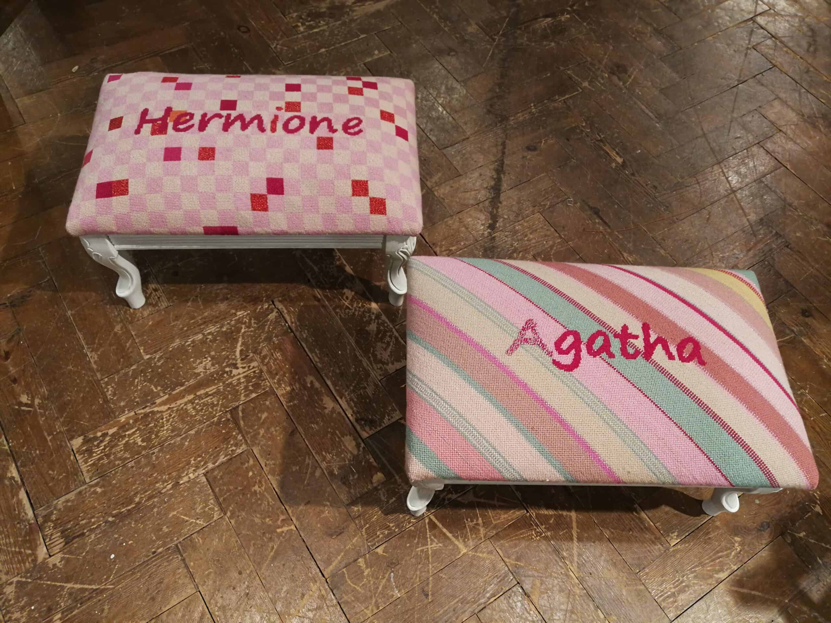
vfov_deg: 51.4
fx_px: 648
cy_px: 312
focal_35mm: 27
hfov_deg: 65.3
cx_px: 416
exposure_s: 1/33.3
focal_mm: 3.95
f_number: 1.8
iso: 200
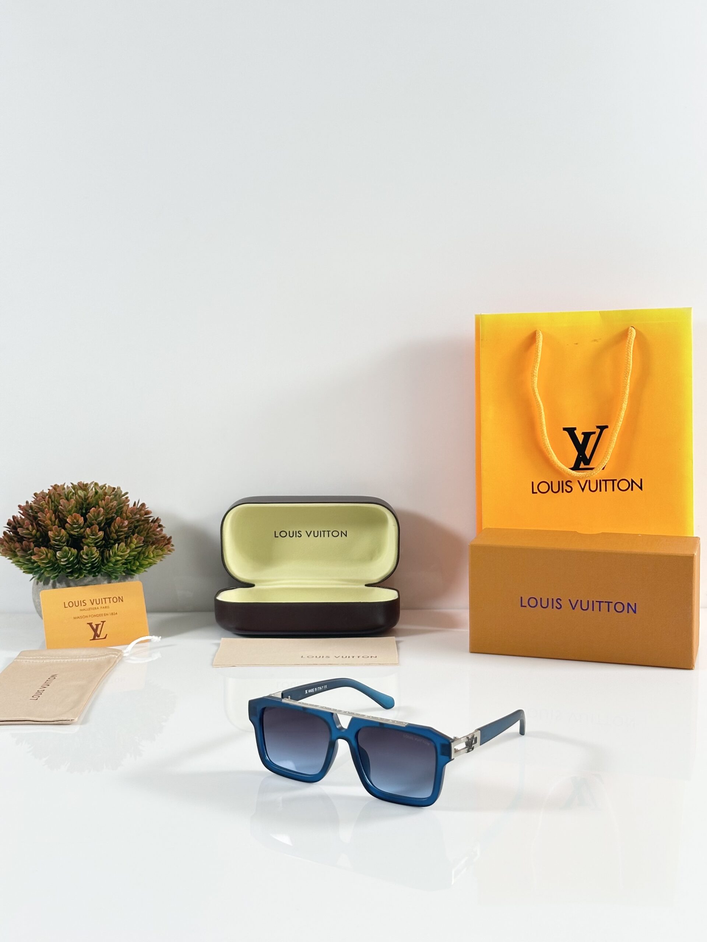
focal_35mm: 48
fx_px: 1307
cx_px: 354
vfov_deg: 39.7
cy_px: 471
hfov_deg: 30.3
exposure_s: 1/89
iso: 80
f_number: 1.78
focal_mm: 6.86
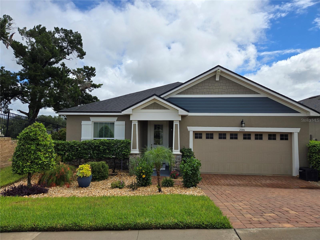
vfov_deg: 58.9
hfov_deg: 73.9
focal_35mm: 23
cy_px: 120
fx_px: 213
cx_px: 160
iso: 25
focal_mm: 5.4
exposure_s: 1/2180
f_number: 1.8
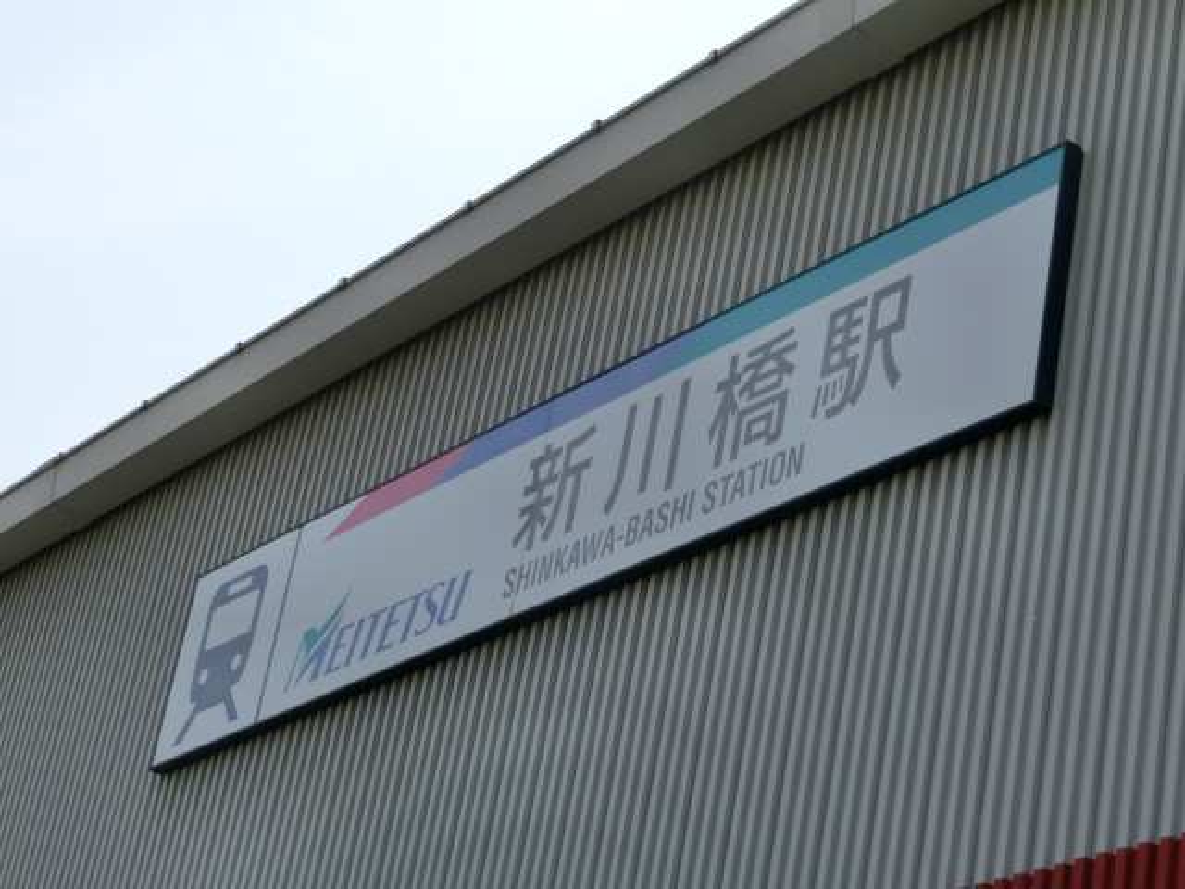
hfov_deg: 21.1
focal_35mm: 93
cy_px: 444
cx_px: 592
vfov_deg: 15.9
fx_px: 3184
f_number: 5.6
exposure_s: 1/640
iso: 80
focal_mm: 16.5
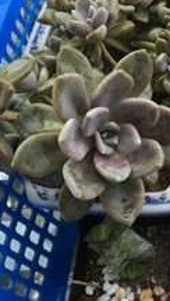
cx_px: 245
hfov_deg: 15.5
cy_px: 101
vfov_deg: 28.8
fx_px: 583
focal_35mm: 73
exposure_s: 1/50
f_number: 2.2
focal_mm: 4.15
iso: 32
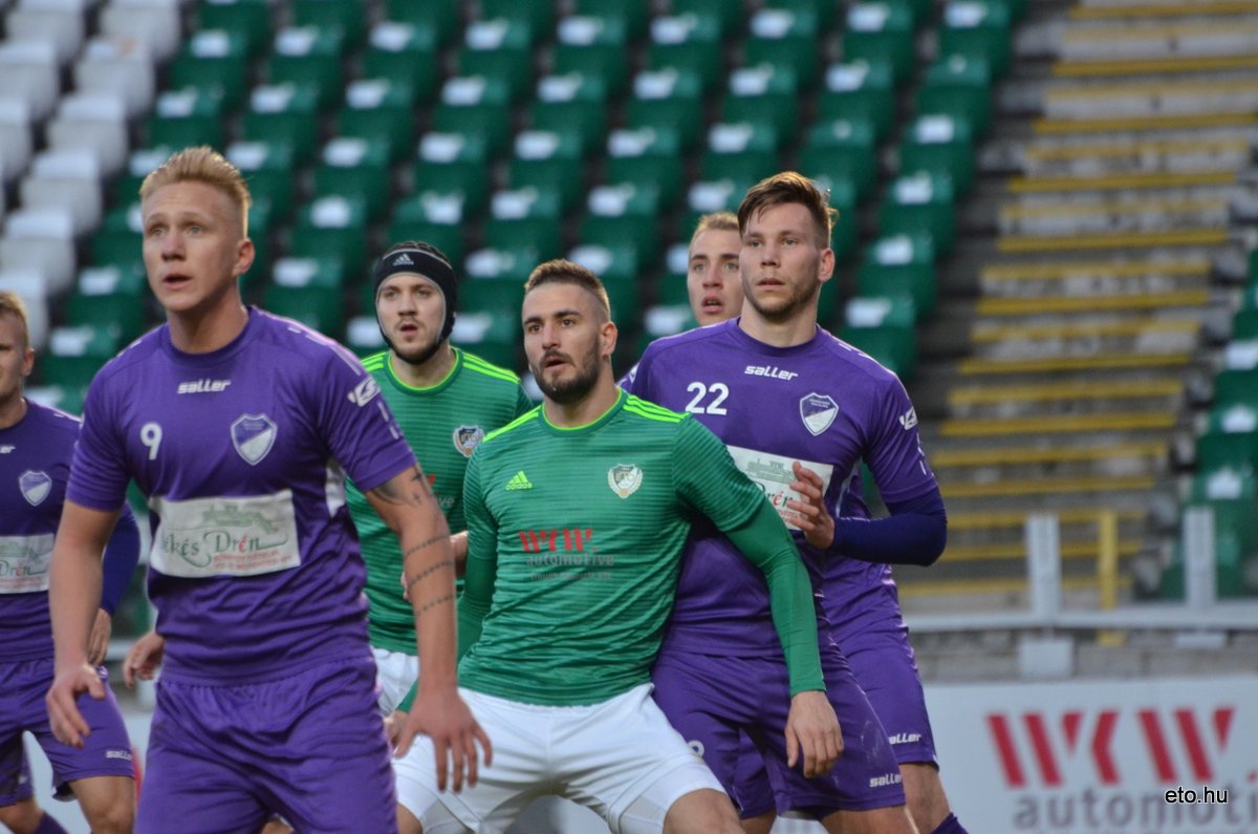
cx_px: 629
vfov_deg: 3.0
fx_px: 15694
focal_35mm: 450
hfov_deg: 4.6
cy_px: 417
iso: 1250
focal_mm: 300
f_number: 5.6
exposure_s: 1/500
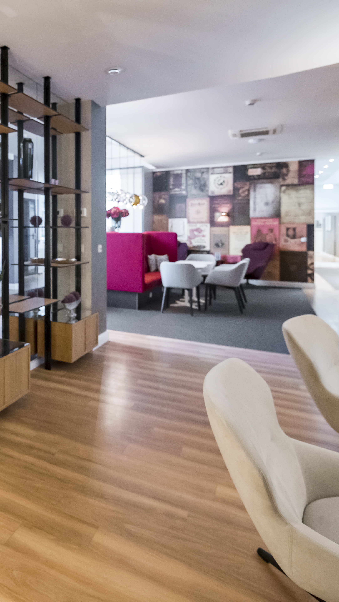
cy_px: 303
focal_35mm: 23
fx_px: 368
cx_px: 3
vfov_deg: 78.7
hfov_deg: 42.9
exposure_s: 1/100
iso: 2000
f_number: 2.8
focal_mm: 14
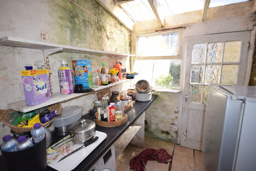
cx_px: 128
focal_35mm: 16
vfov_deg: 72.1
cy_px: 86
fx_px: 117
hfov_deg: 95.0
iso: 200
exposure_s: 1/125
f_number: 5.6
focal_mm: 11
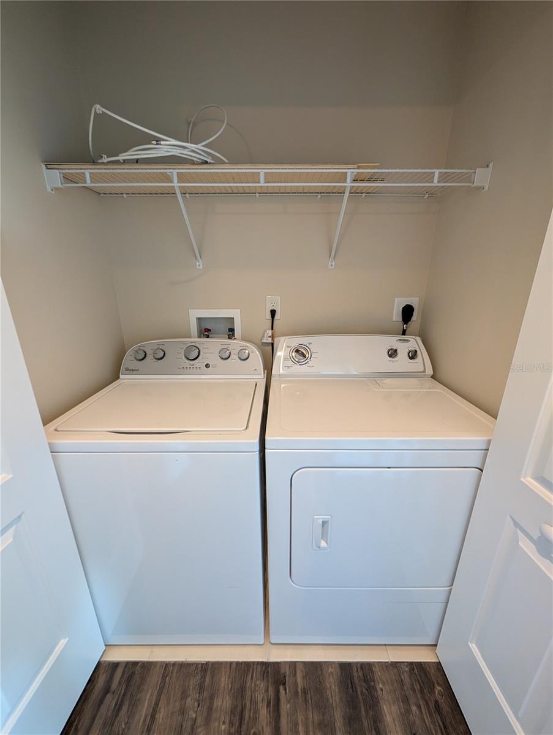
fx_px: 255
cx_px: 276
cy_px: 368
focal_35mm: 12
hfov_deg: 94.6
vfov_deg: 110.5
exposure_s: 1/60
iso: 493
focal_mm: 2.02
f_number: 1.7
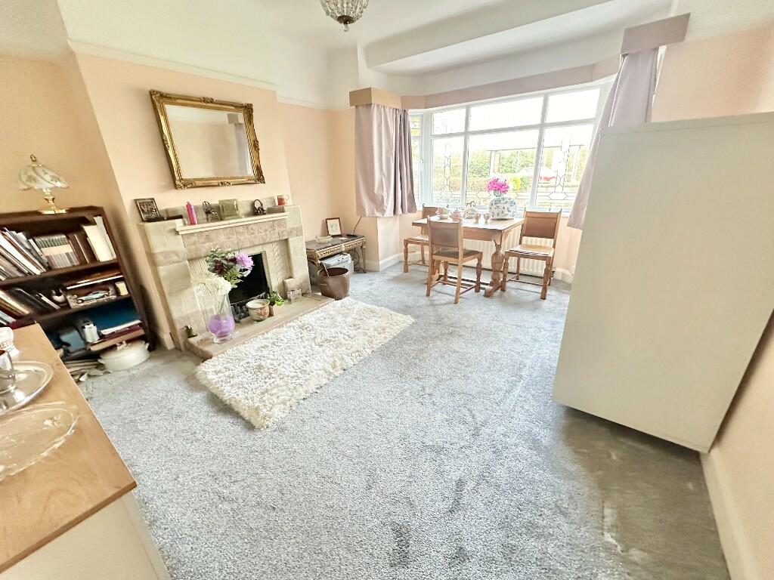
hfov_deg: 102.1
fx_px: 313
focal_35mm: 14
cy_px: 290
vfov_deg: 85.7
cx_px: 387
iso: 800
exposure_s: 1/60
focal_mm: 2.22
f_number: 2.2
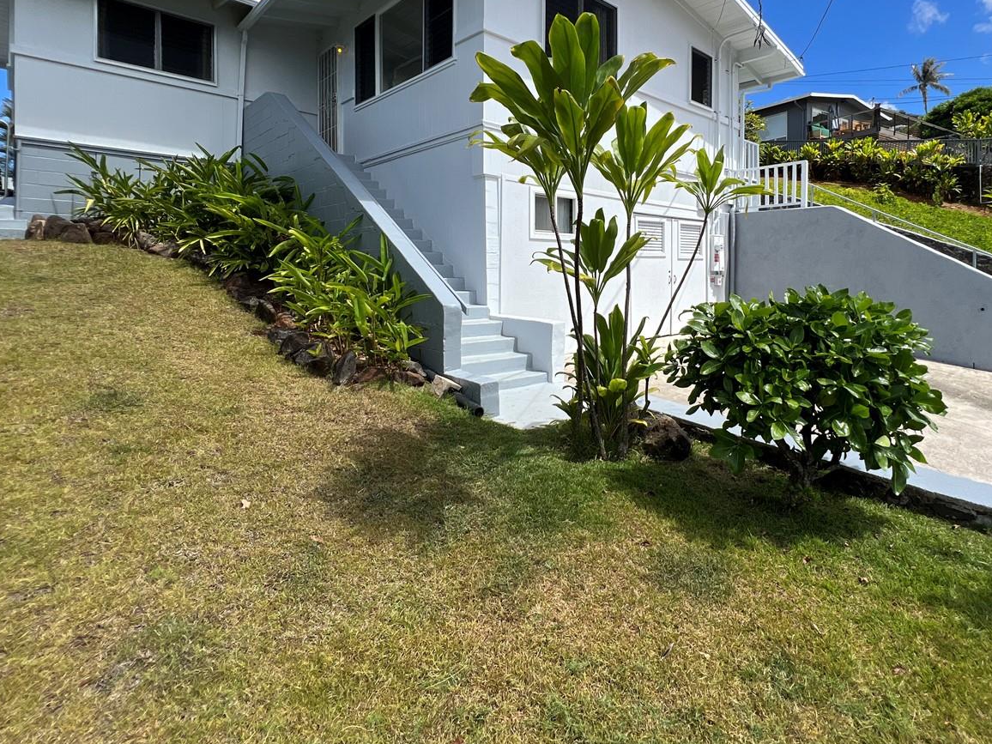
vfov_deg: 70.3
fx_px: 516
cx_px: 570
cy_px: 275
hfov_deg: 87.1
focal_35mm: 18
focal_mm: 1.57
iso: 32
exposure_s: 1/1845
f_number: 1.8
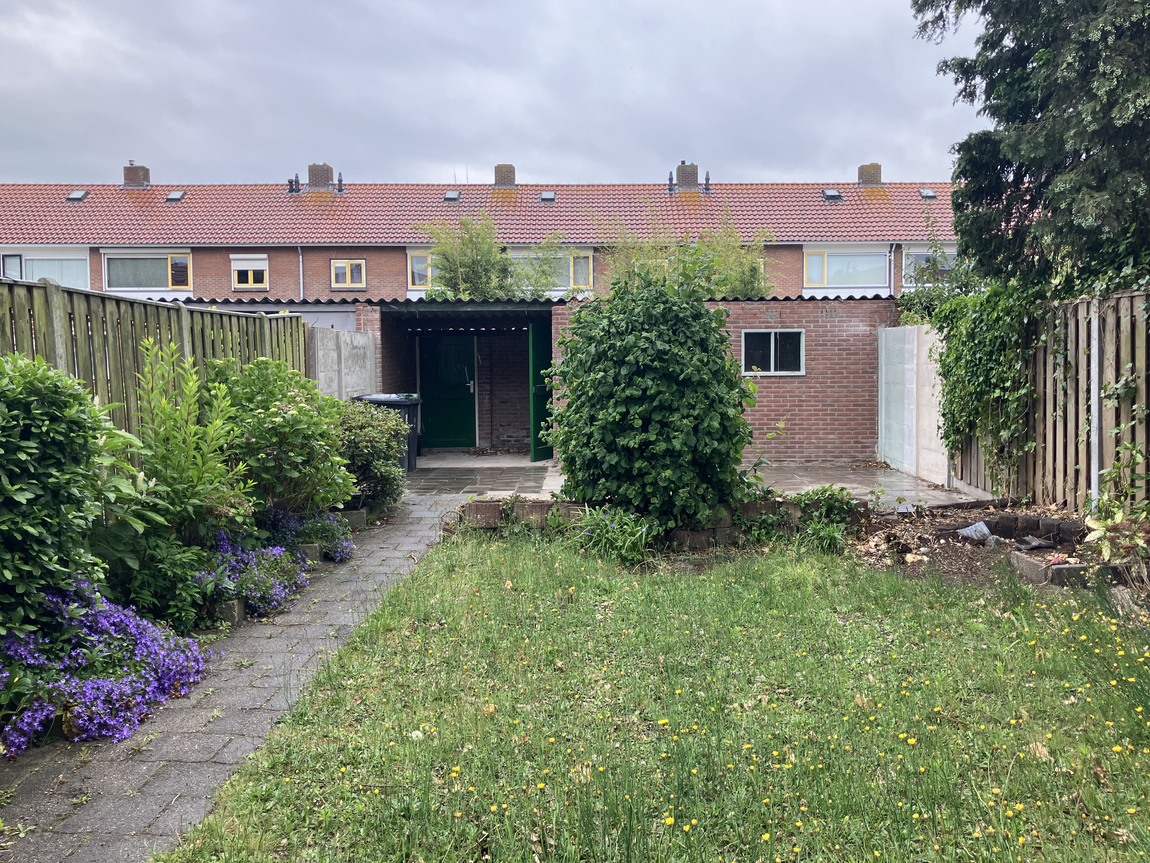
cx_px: 609
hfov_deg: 59.9
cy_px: 413
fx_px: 997
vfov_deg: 46.8
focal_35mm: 30
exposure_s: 1/307
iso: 32
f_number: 1.8
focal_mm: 3.99
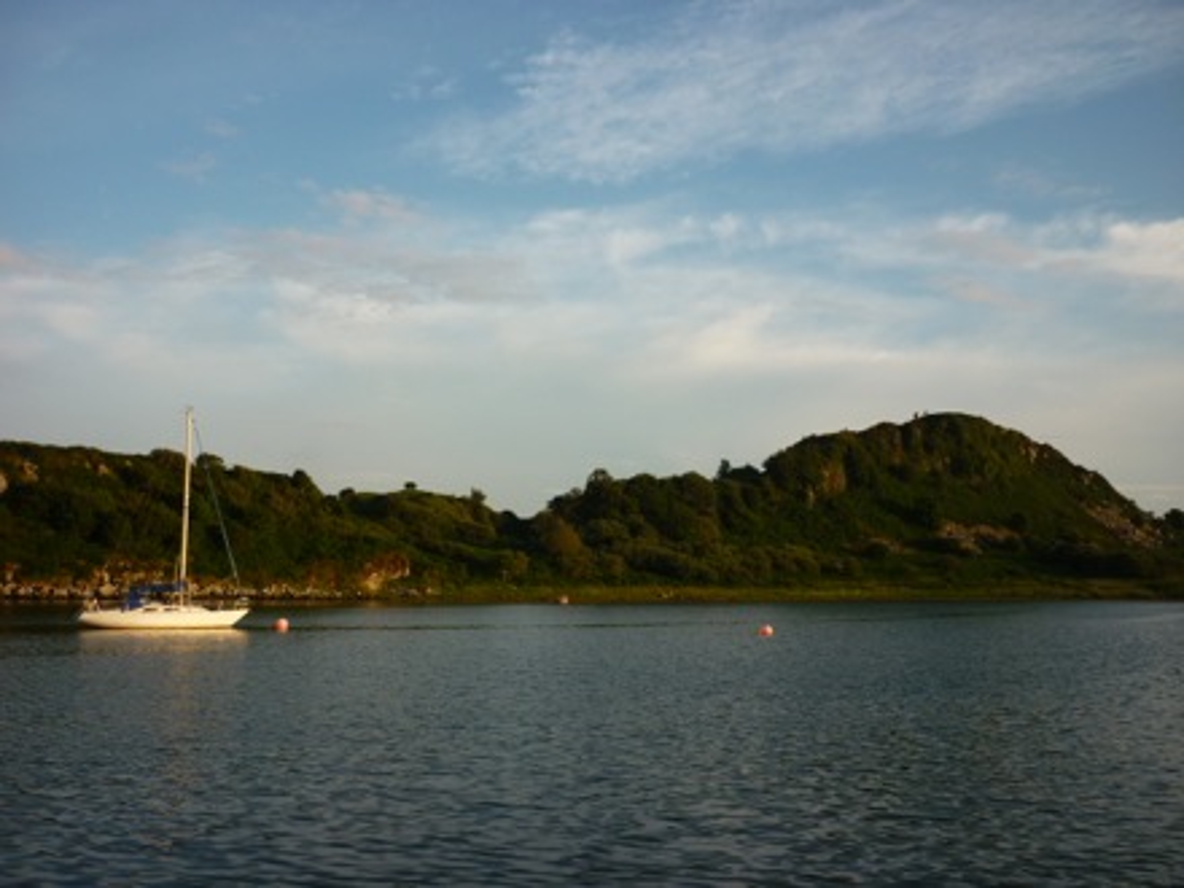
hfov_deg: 55.4
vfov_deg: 42.9
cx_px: 592
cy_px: 444
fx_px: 1129
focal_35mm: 33
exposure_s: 1/500
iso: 80
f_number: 2.8
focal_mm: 5.5
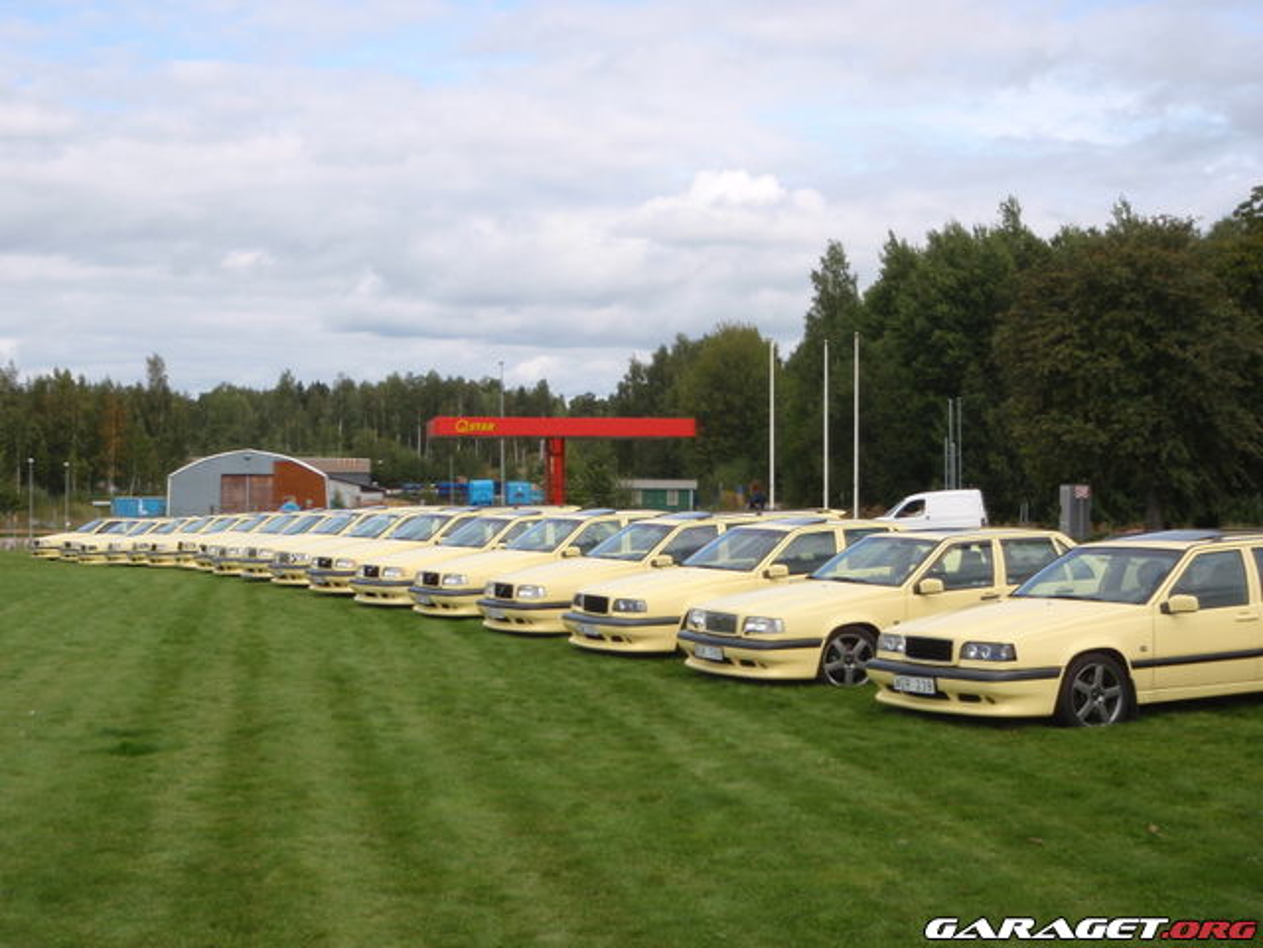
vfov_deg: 29.7
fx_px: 1788
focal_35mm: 49
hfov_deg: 38.9
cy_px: 474
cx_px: 632
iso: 64
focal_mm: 8.89
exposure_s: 1/125
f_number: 6.3
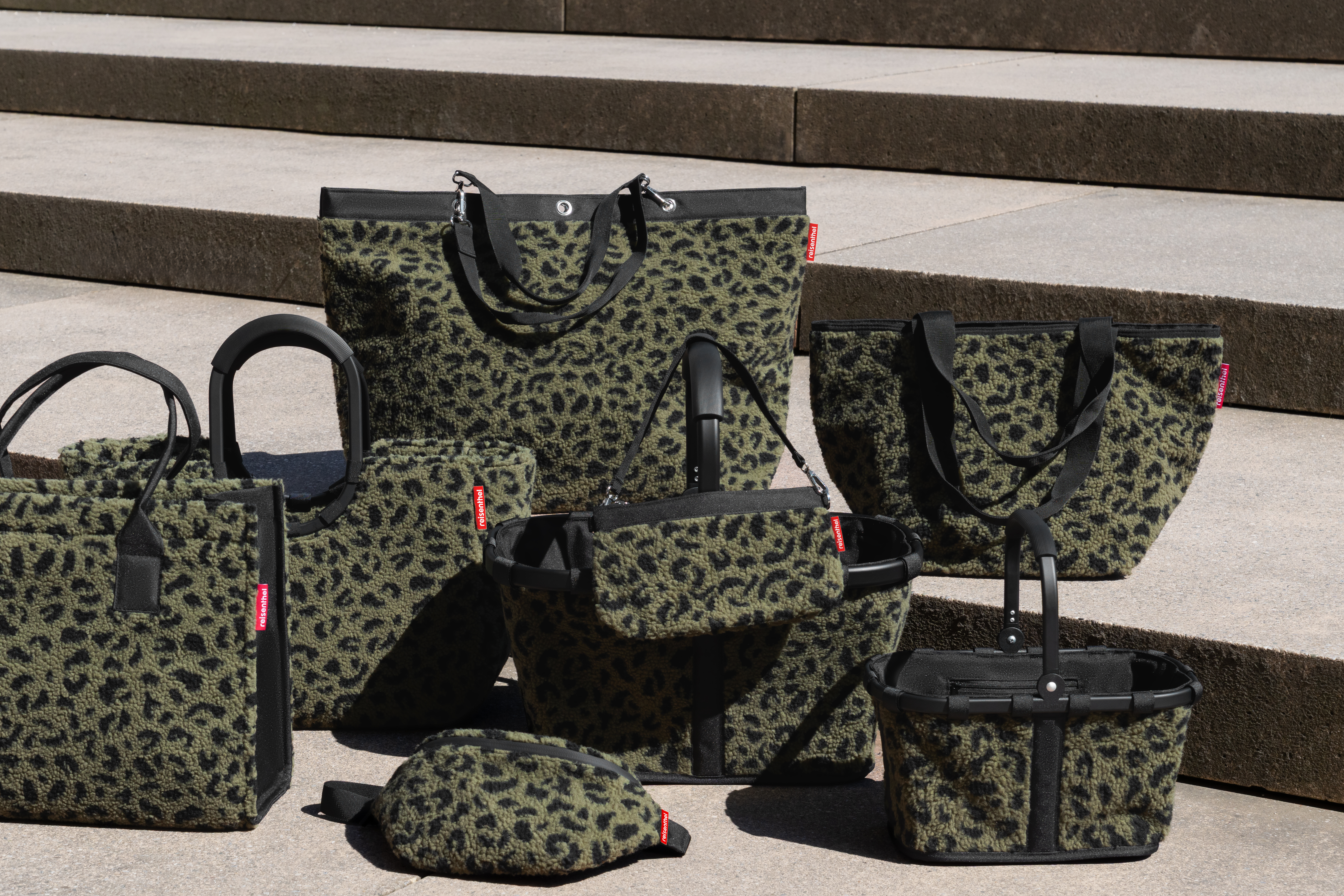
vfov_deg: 18.1
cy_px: 577
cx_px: 554
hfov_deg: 26.9
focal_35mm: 75
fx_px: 2800
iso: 320
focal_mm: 57
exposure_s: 1/800
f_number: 8
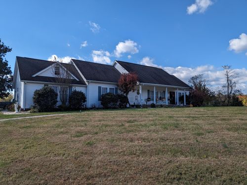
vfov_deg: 56.9
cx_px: 124
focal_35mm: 24
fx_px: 171
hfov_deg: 71.5
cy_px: 92
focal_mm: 6.81
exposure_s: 1/2020
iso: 45
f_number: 1.85
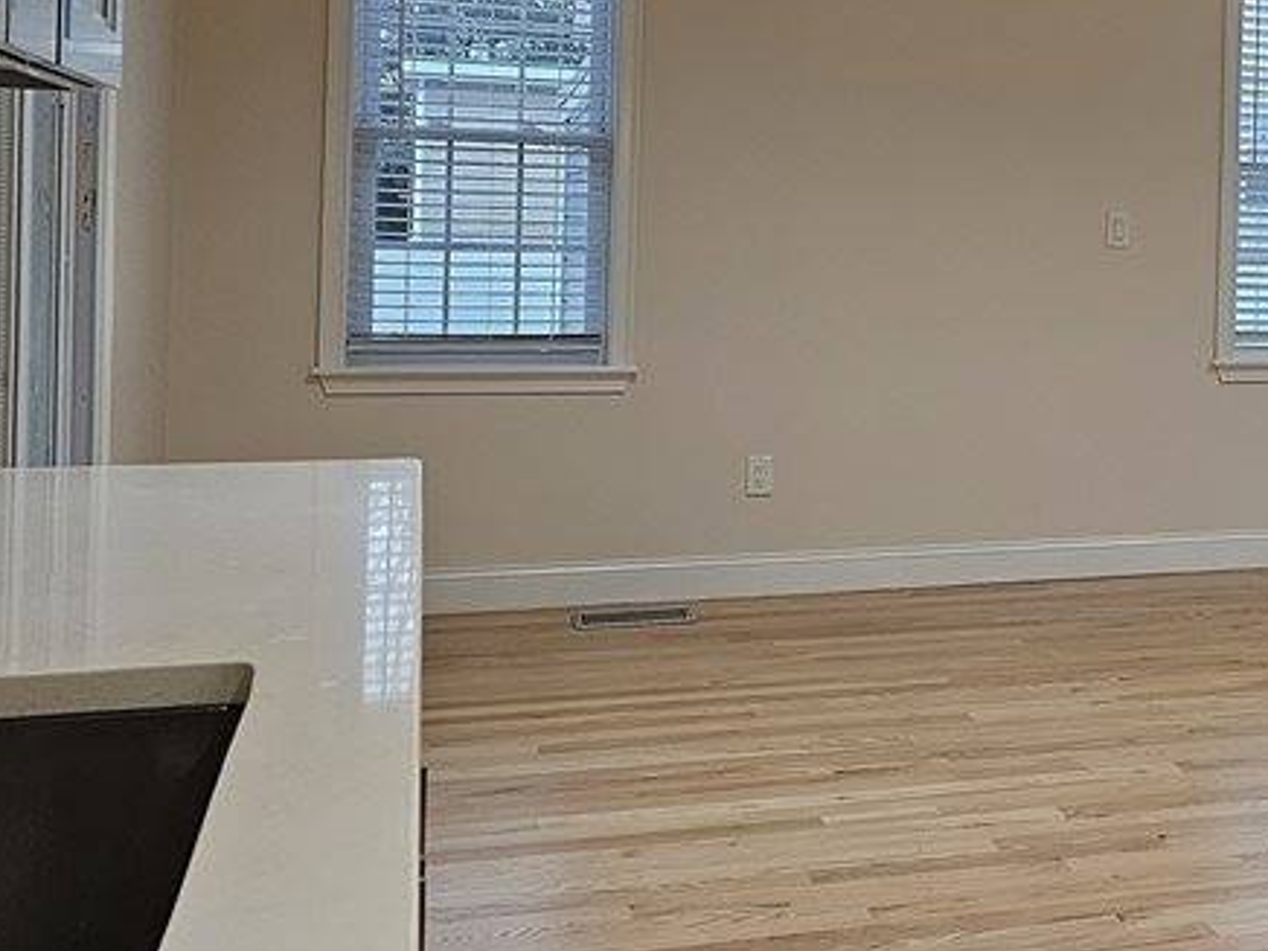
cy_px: 247
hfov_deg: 32.5
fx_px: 1978
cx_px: 1285
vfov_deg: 26.7
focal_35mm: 54
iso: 320
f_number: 1.7
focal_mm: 6.3
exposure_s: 1/120
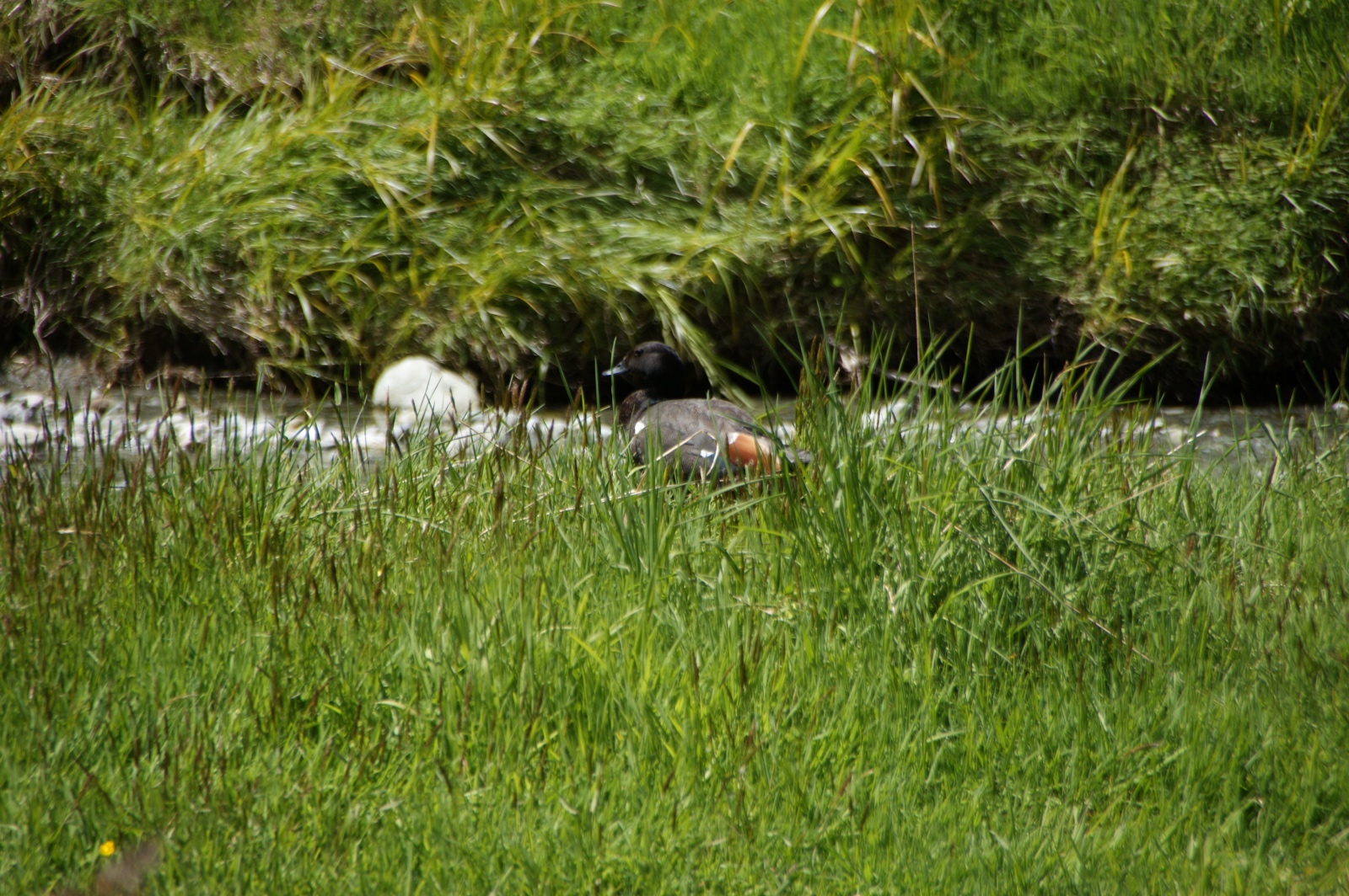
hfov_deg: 5.5
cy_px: 448
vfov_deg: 3.7
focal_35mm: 375
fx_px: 14040
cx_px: 674
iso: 125
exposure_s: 1/400
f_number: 6.3
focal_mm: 250
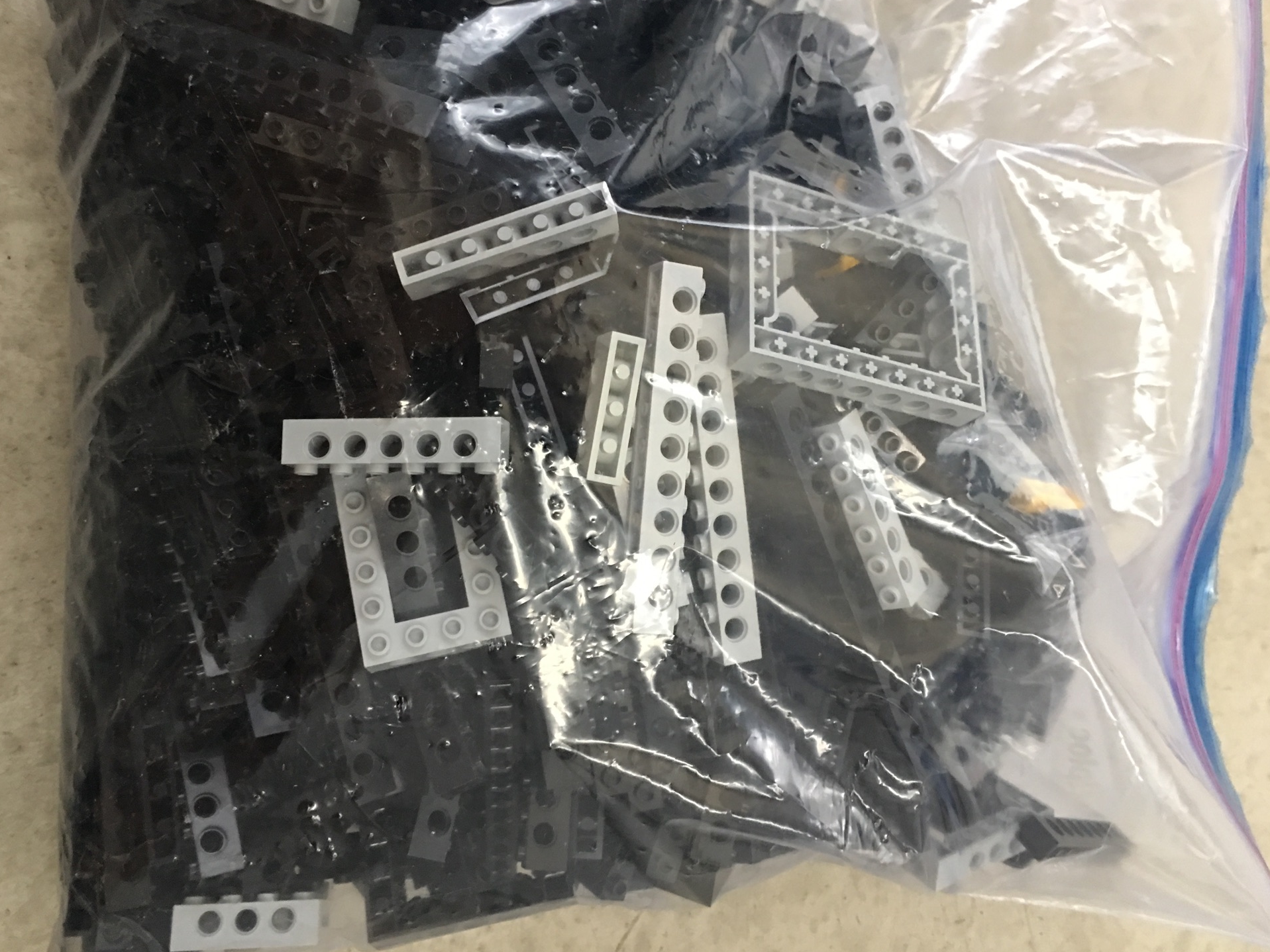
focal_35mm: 31
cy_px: 449
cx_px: 611
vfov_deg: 45.4
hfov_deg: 58.3
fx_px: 1137
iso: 64
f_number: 2.2
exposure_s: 1/4
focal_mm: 4.15
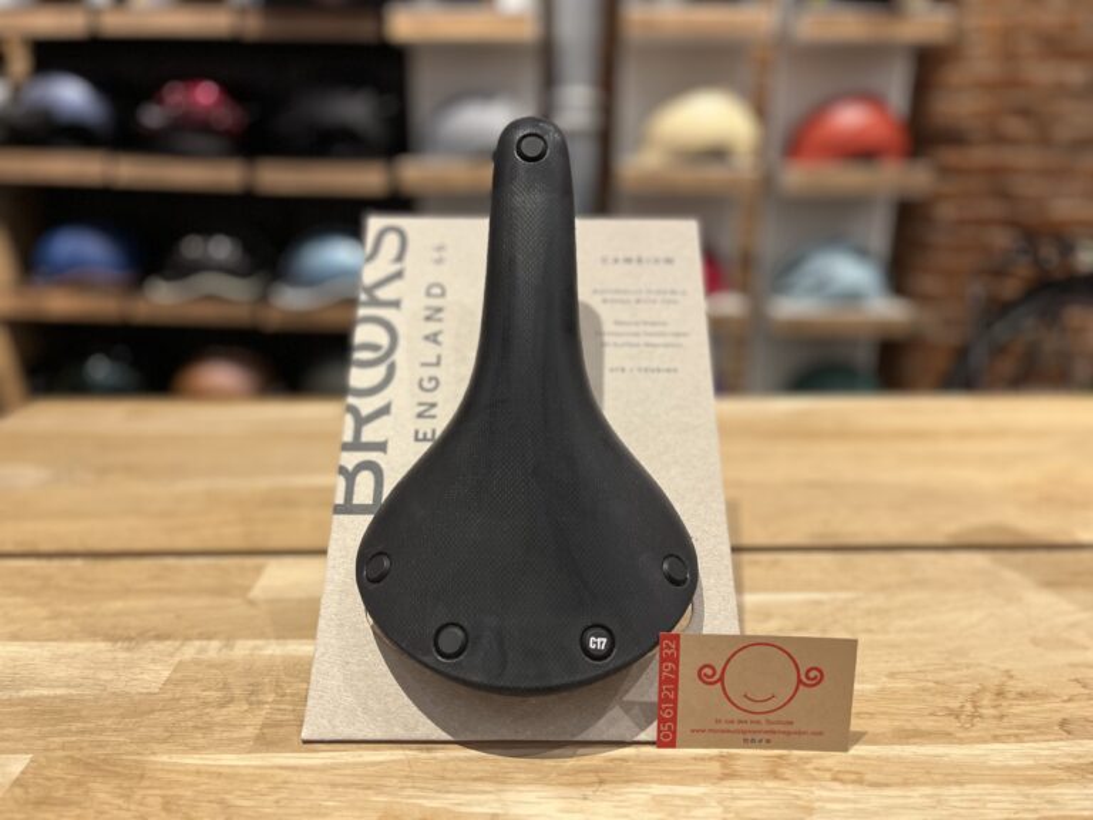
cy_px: 410
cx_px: 546
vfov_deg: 53.1
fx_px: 821
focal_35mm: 26
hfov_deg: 67.3
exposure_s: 1/50
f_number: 1.6
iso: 125
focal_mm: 5.1
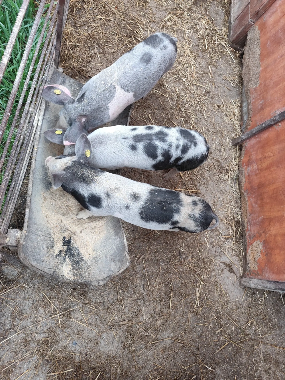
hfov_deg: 58.9
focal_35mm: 23
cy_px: 190
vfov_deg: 73.9
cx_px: 142
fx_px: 253
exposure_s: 1/100
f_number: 1.65
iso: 640
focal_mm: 6.19
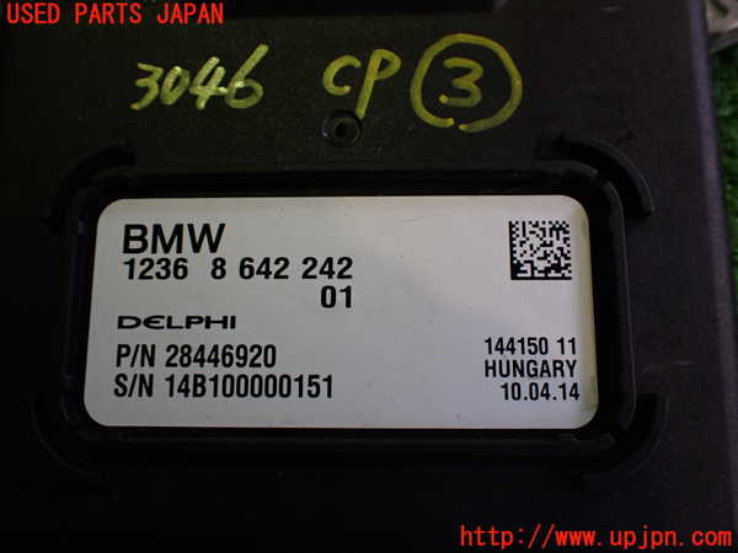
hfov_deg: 60.0
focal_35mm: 30
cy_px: 276
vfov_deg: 46.8
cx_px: 369
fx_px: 640
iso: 250
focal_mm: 5.4
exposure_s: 1/125
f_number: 2.3
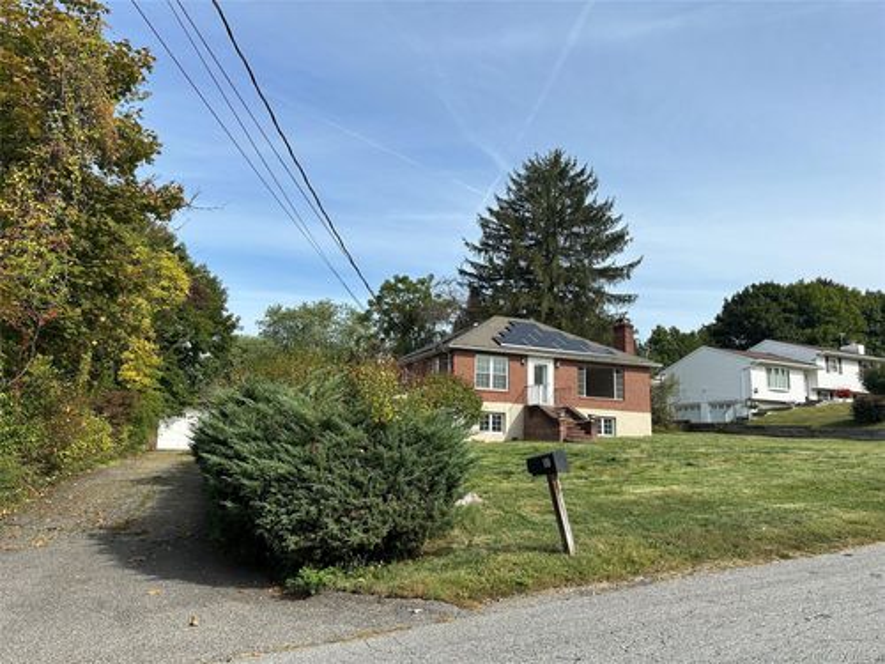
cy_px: 332
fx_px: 614
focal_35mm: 24
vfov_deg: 56.8
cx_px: 442
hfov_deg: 71.6
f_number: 1.78
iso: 80
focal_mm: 6.86
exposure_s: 1/4184
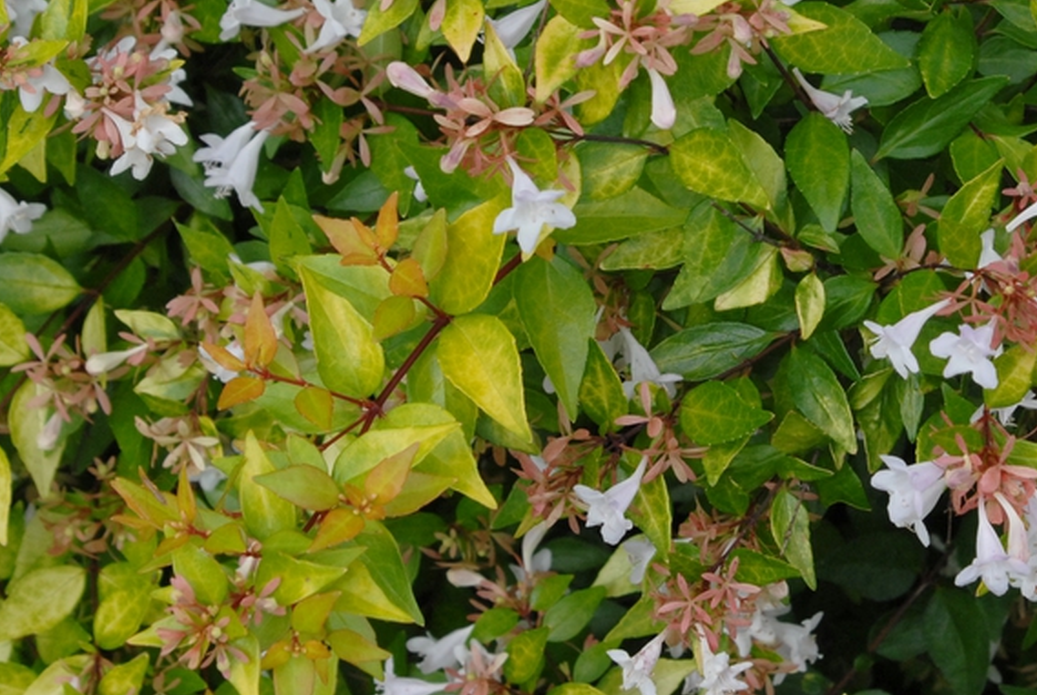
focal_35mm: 135
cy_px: 178
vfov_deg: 10.2
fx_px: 3894
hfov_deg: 15.1
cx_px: 776
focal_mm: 50
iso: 400
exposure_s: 1/250
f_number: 8
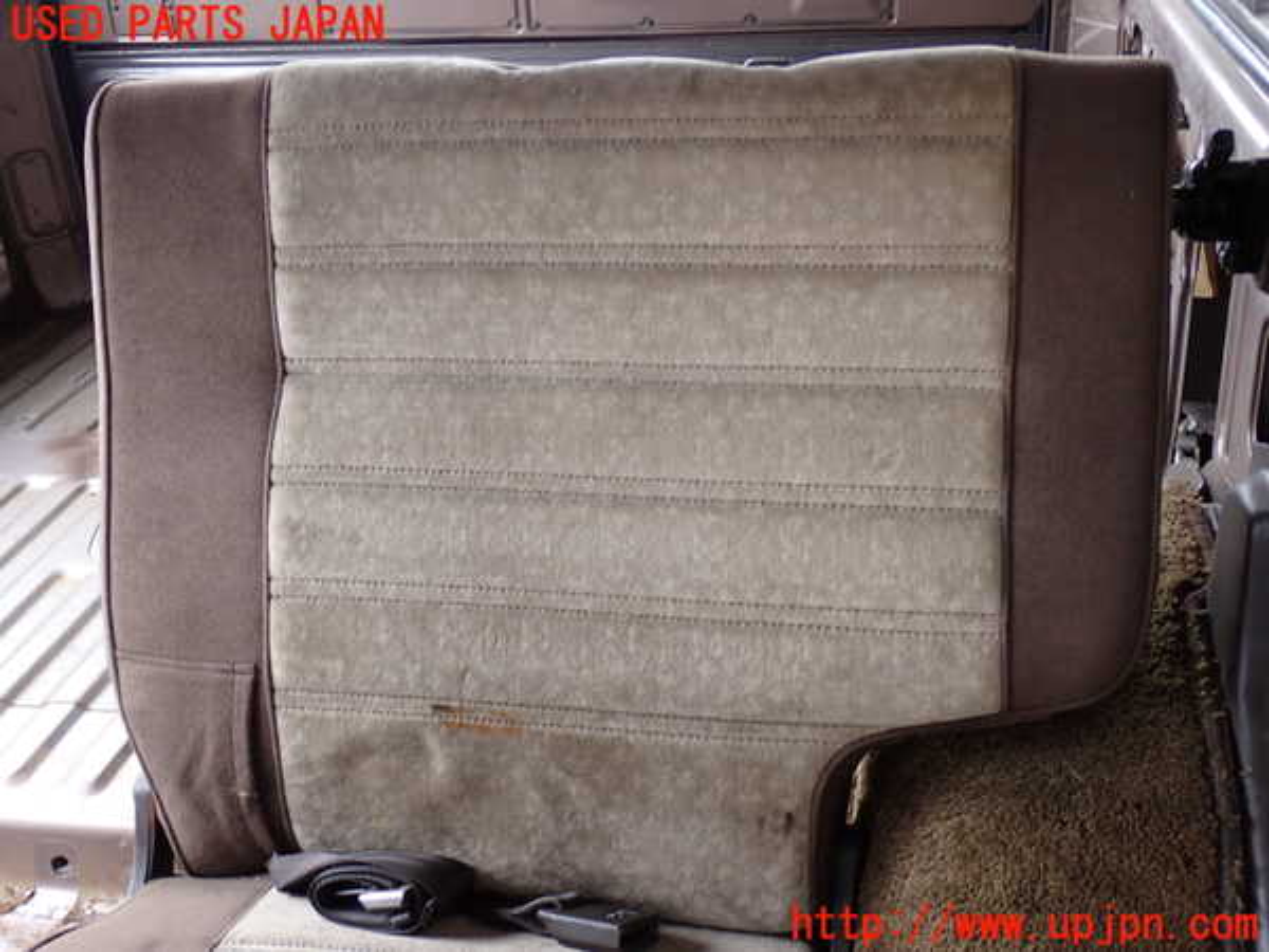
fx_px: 1503
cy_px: 476
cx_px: 634
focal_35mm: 41
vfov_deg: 35.1
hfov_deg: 45.8
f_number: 2.8
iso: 200
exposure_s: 1/60
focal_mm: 7.31
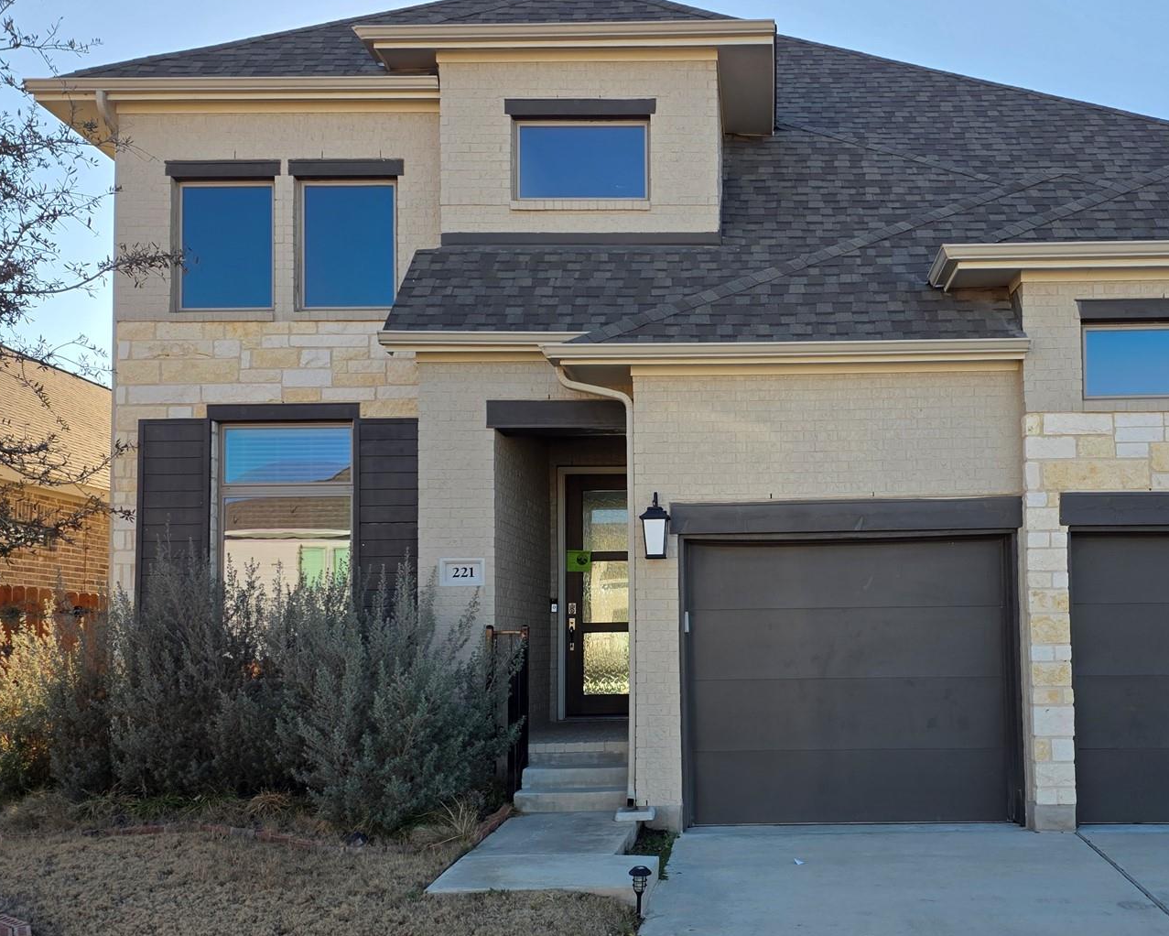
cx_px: 764
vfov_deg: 40.9
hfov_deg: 49.5
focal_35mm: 36
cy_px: 586
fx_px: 1246
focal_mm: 6.25
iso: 80
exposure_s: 1/2204
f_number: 1.7
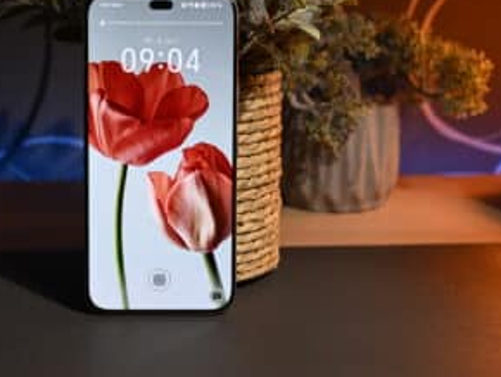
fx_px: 898
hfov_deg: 31.0
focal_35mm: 62
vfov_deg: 23.7
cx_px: 173
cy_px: 175
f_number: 7.1
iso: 320
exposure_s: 1/50
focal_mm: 48
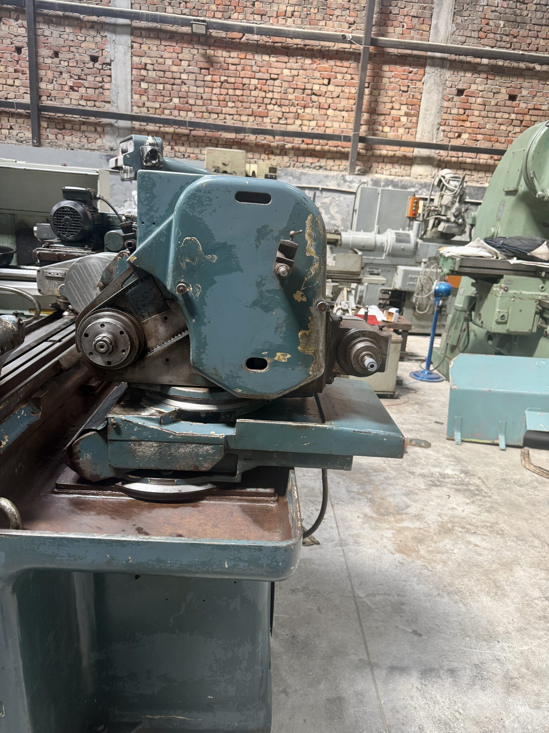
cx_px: 274
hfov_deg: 56.8
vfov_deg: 71.6
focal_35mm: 24
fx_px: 508
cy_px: 366
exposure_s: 1/100
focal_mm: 6.76
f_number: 1.78
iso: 160
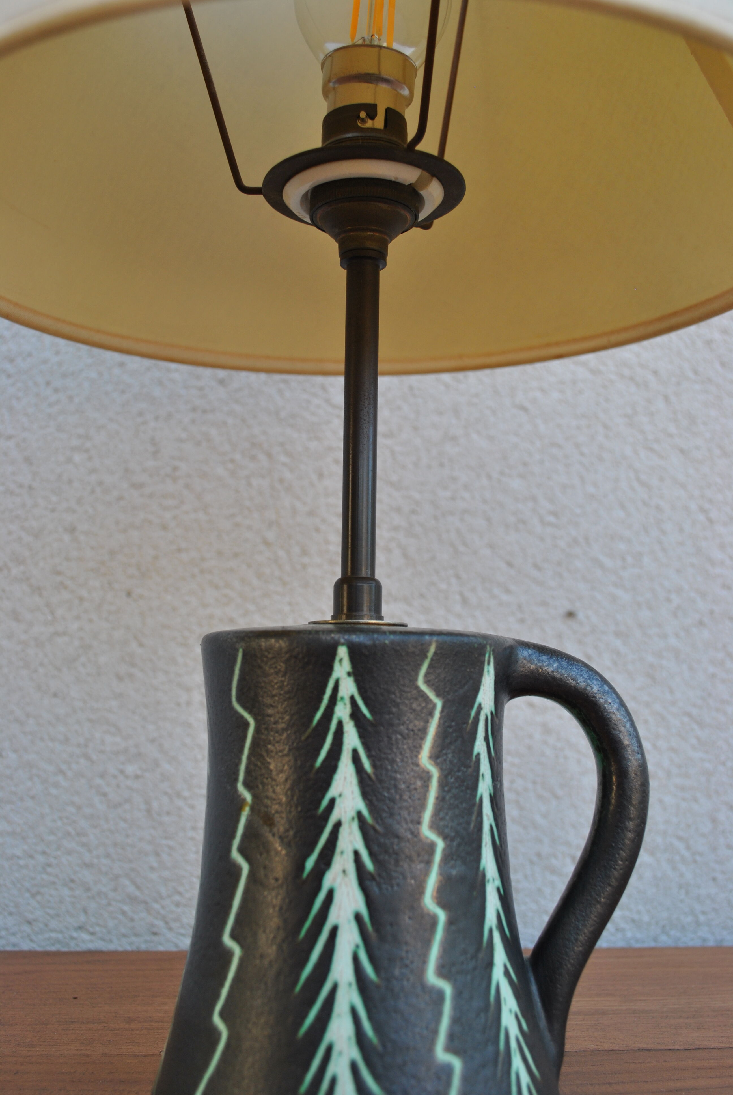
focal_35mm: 36
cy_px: 548
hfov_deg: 37.0
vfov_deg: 53.1
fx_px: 1096
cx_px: 366
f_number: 5.6
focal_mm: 24
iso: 160
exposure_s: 1/125
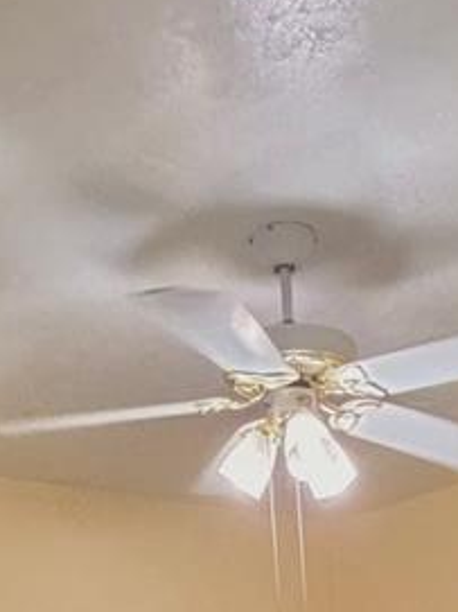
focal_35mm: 62
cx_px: 275
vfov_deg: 23.6
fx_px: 1095
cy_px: 962
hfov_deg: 23.6
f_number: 2.2
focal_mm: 2.22
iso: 640
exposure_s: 1/60
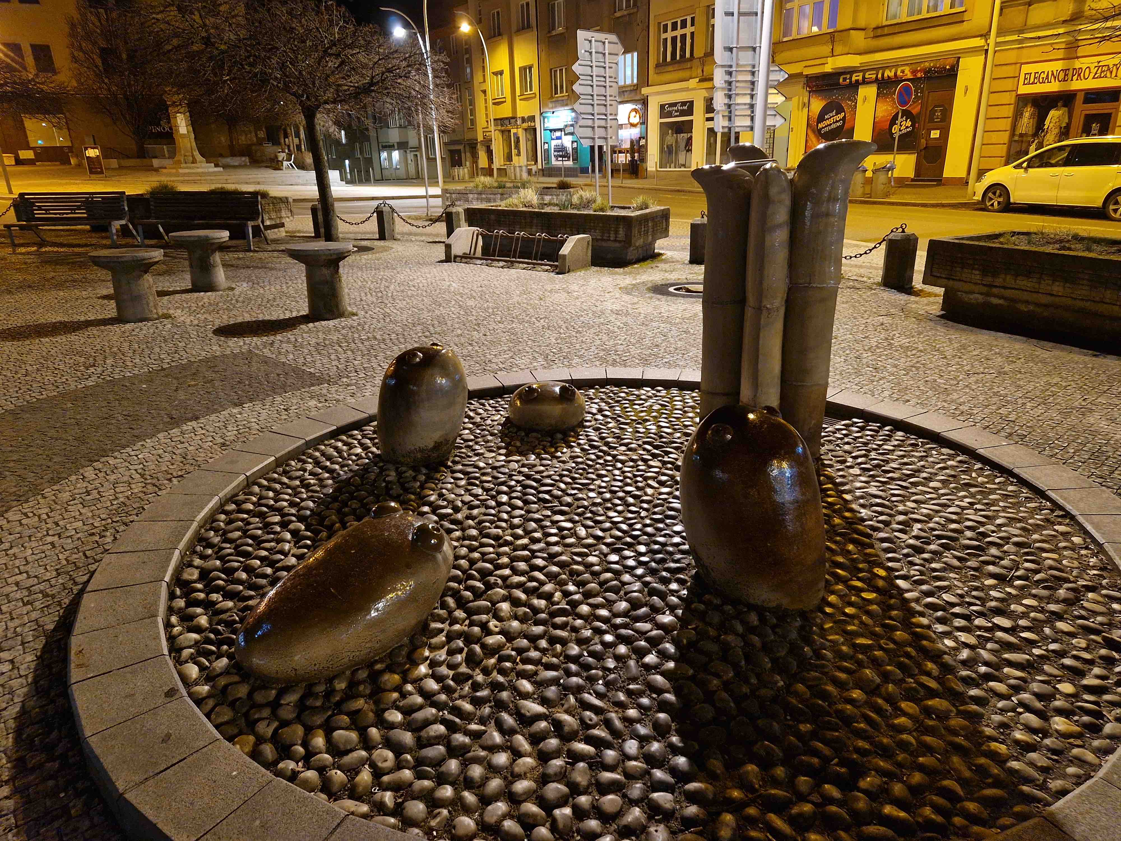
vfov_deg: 58.9
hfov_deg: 73.9
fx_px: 745
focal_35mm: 23
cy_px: 420
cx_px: 560
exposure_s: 1/25
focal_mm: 5.4
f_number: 1.8
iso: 640
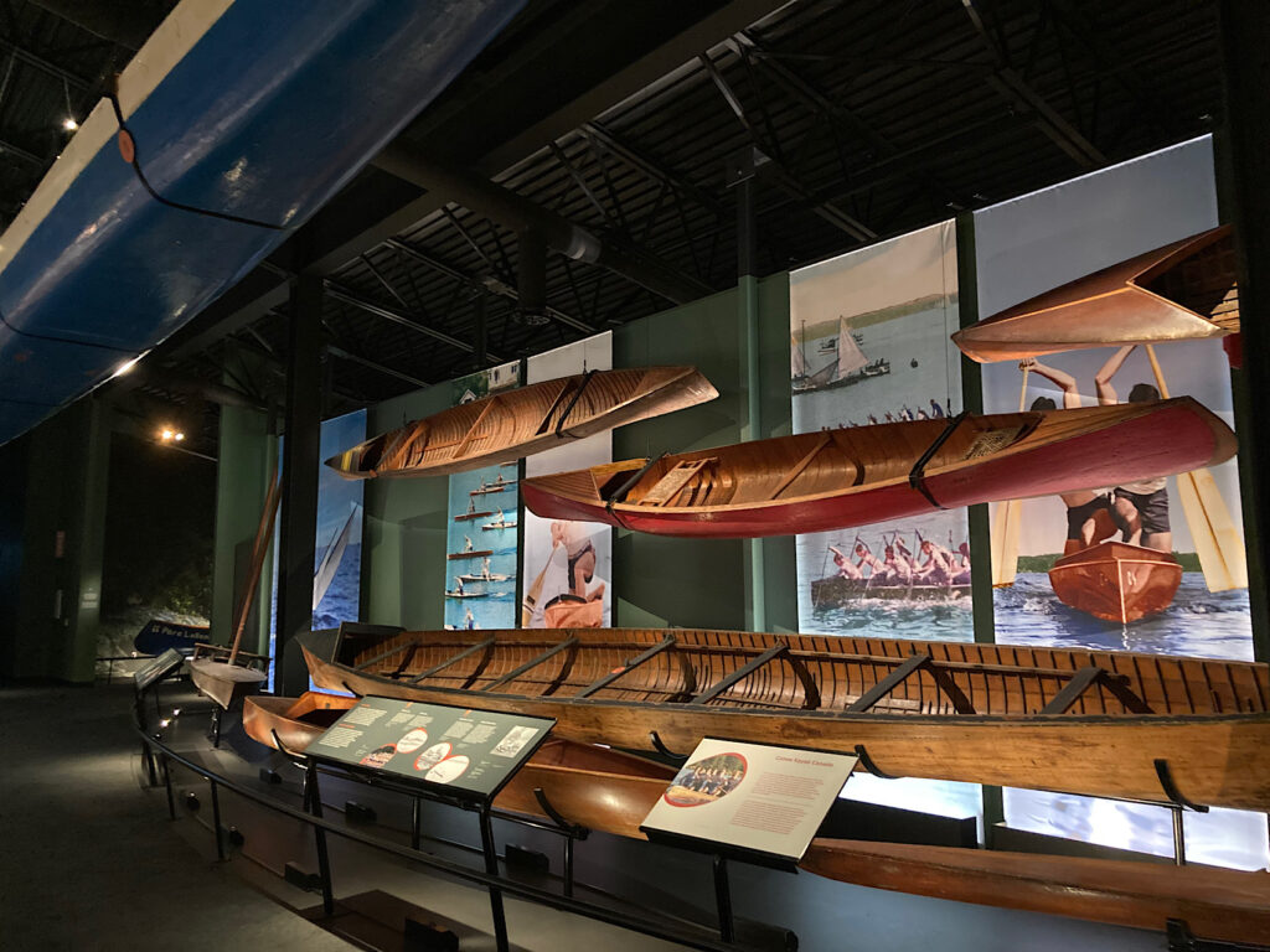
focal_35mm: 28
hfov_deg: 63.4
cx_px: 635
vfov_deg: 49.7
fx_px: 1027
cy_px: 476
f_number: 1.8
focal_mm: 3.99
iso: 640
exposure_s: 1/24
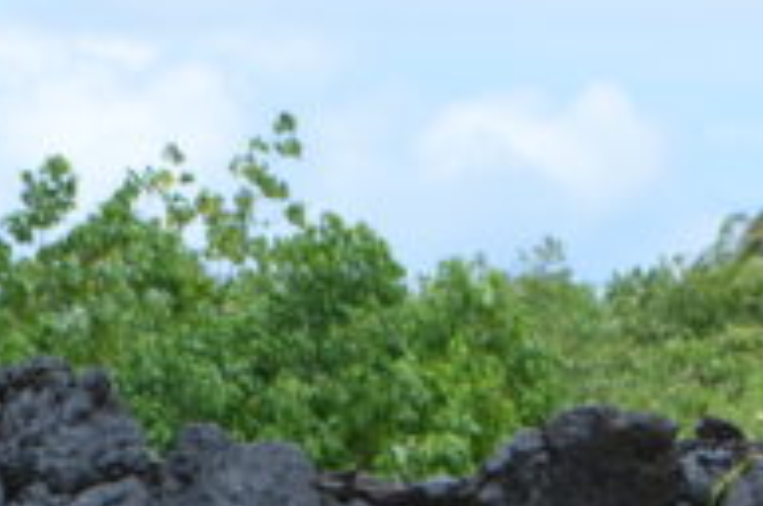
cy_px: 698
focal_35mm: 328
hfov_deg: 6.3
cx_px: 893
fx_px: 6940
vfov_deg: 4.2
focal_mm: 55
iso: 125
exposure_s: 1/250
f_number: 8
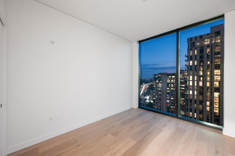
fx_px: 91
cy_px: 78
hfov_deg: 104.3
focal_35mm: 14
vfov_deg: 81.2
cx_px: 118
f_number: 7.1
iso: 2500
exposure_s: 1/2
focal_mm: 14
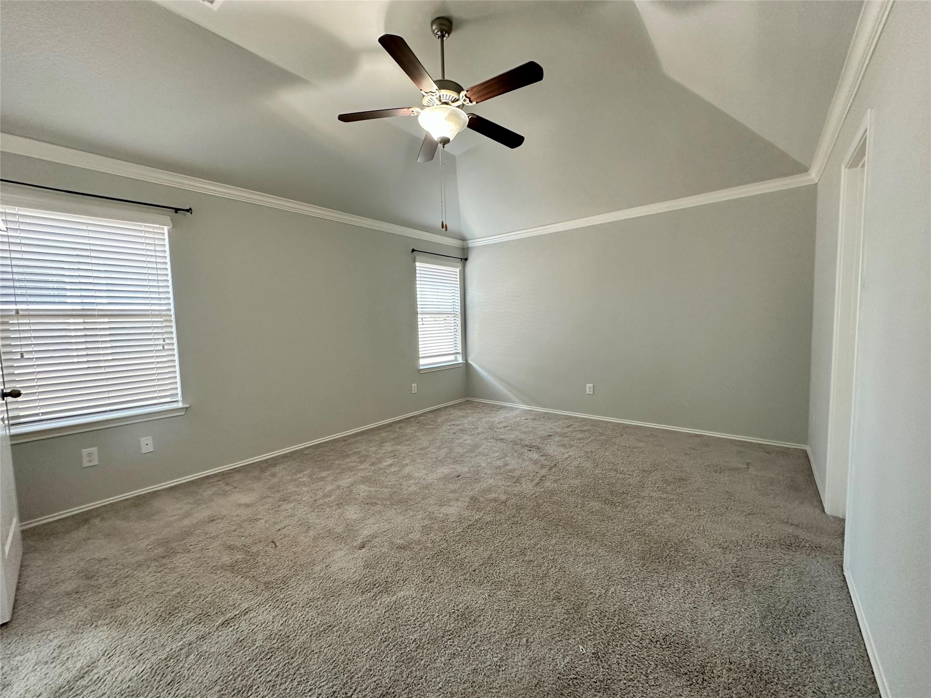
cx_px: 466
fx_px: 377
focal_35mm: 14
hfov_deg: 102.1
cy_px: 349
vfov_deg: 85.7
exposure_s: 1/60
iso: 250
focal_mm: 2.22
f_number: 2.2
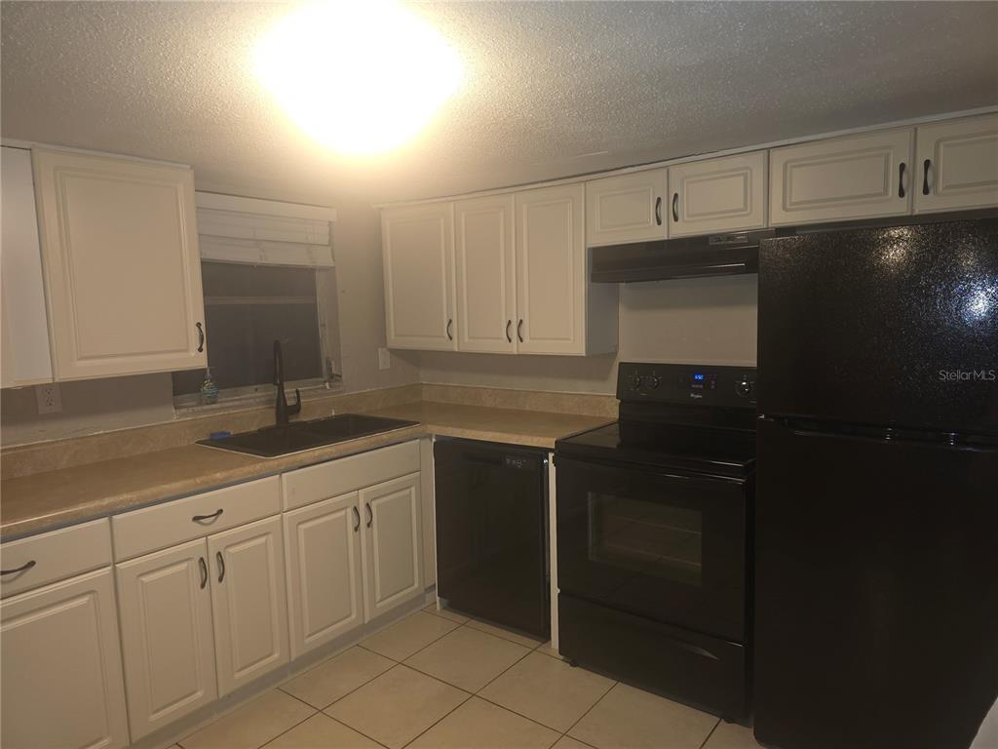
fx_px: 663
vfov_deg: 58.9
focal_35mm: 23
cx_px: 499
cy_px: 374
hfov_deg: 73.9
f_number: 1.7
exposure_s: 1/24
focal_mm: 6.3
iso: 160
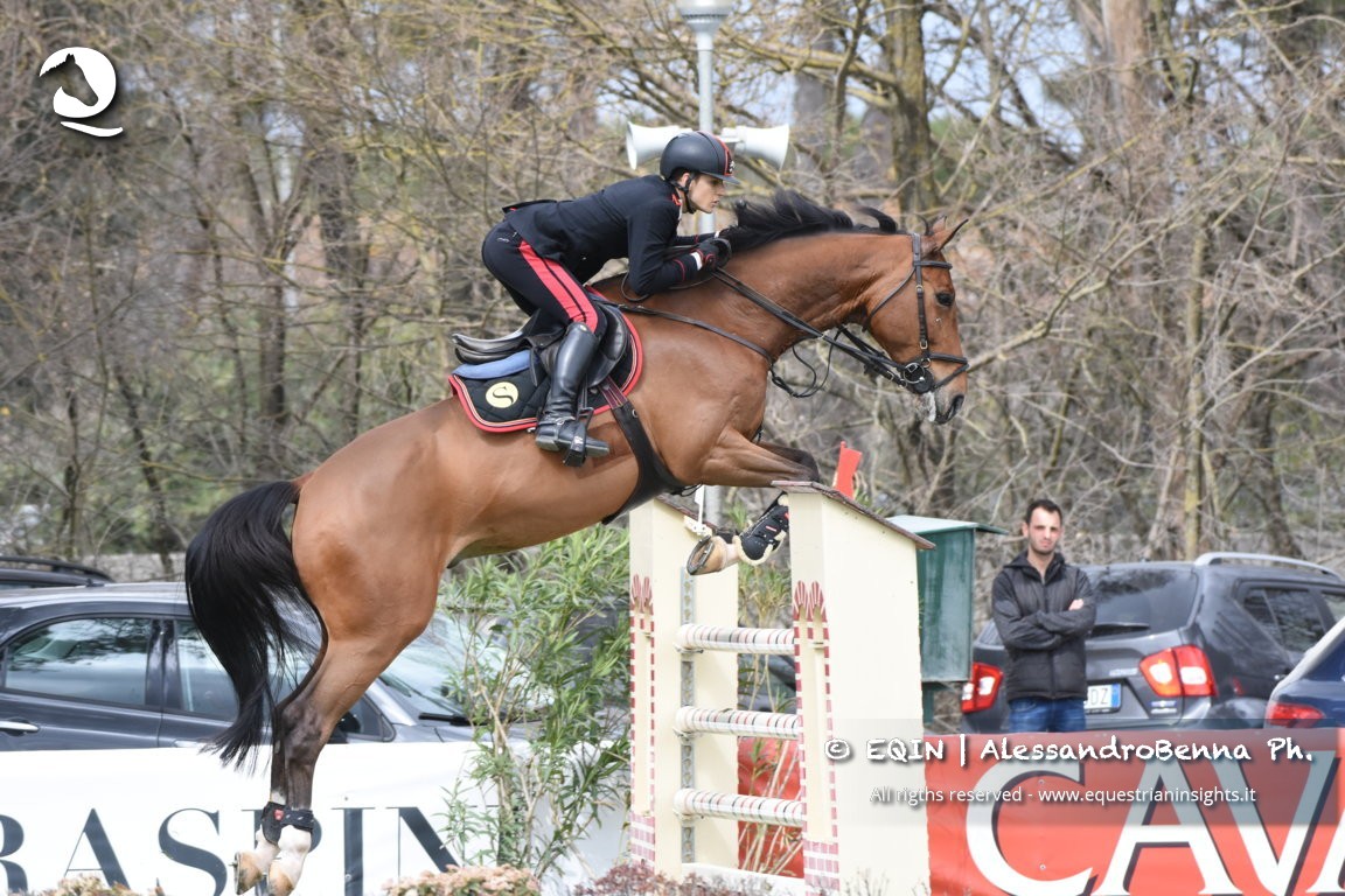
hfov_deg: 6.0
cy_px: 448
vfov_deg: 4.0
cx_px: 672
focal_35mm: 345
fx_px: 12889
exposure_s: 1/1250
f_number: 5.6
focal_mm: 230
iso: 1000
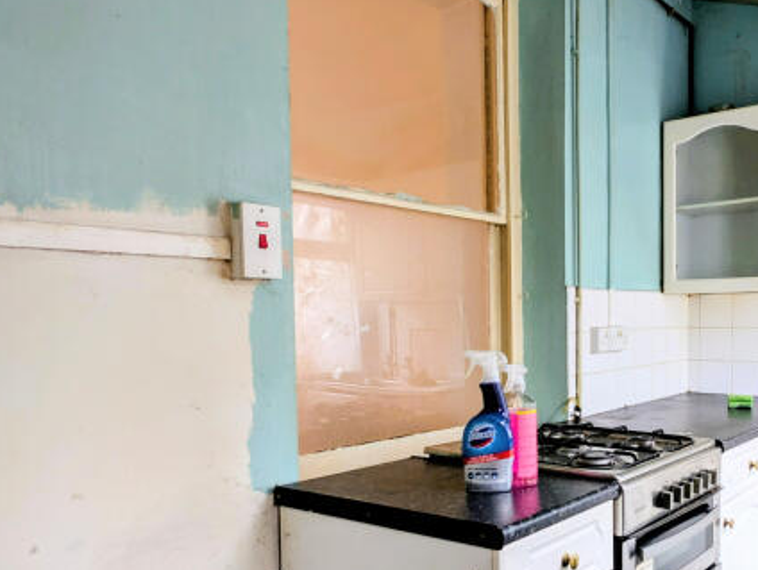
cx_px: 551
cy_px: 367
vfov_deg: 47.7
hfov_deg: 59.0
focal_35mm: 29
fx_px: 636
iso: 48
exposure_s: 1/25.7
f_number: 1.95
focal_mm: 2.23
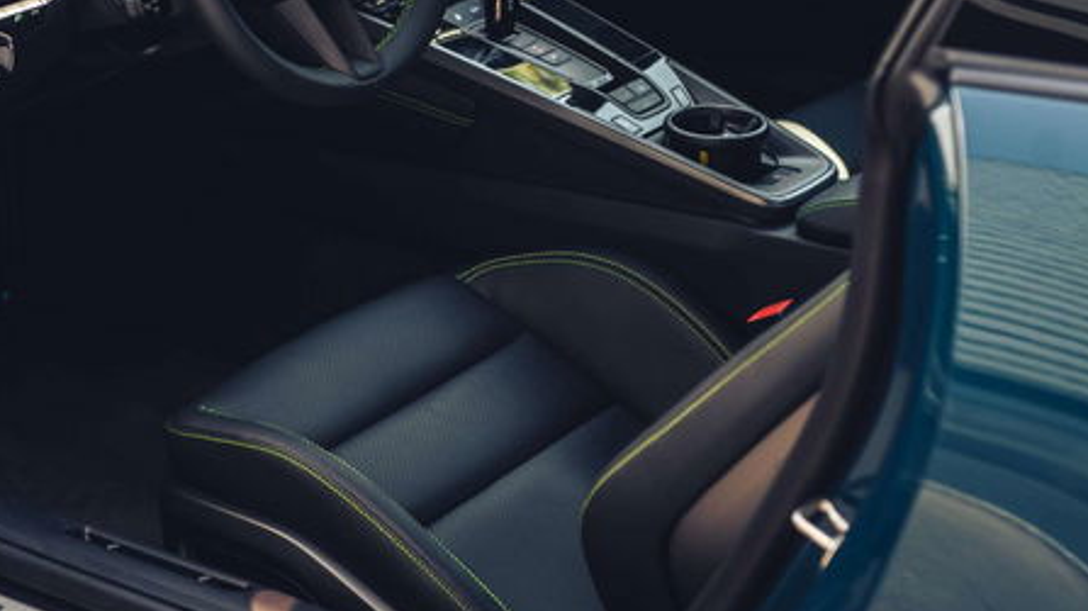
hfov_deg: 19.7
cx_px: 338
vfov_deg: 11.2
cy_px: 168
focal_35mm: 108
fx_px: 3114
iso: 400
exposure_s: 1/320
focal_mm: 60
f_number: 3.5
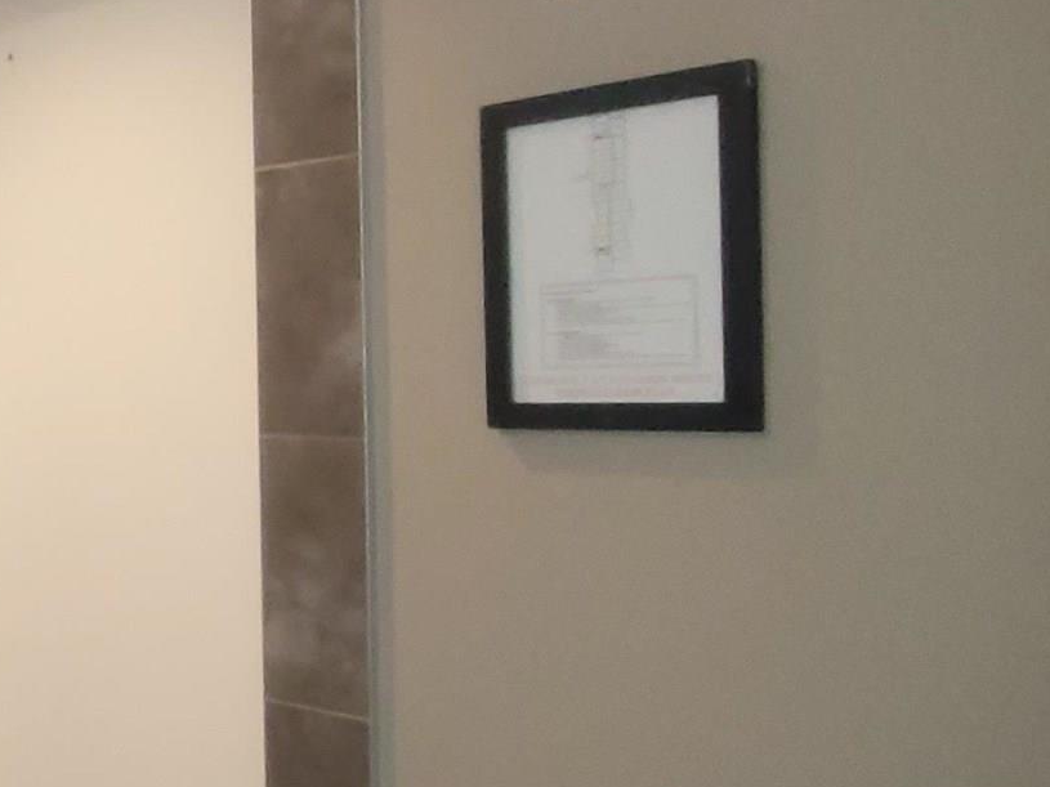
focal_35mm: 49
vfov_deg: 29.7
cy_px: 404
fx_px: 1486
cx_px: -308
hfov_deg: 30.7
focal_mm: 2.2
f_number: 2.2
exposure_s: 1/30
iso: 400
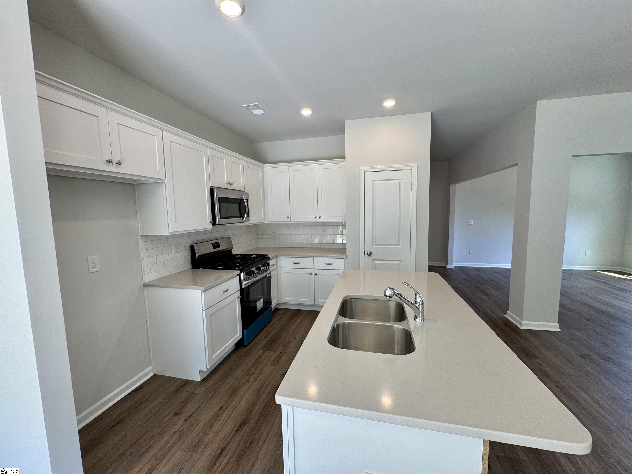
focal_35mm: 14
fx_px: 256
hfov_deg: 102.1
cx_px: 316
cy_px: 237
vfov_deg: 85.7
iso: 80
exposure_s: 1/120
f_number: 2.2
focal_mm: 2.22
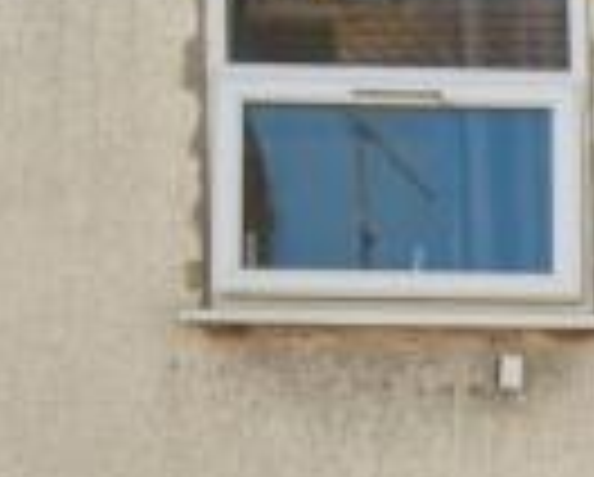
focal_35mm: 160
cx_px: 1606
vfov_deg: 9.7
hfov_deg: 9.9
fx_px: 2817
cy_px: 245
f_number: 7.1
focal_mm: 15
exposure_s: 1/200
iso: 125
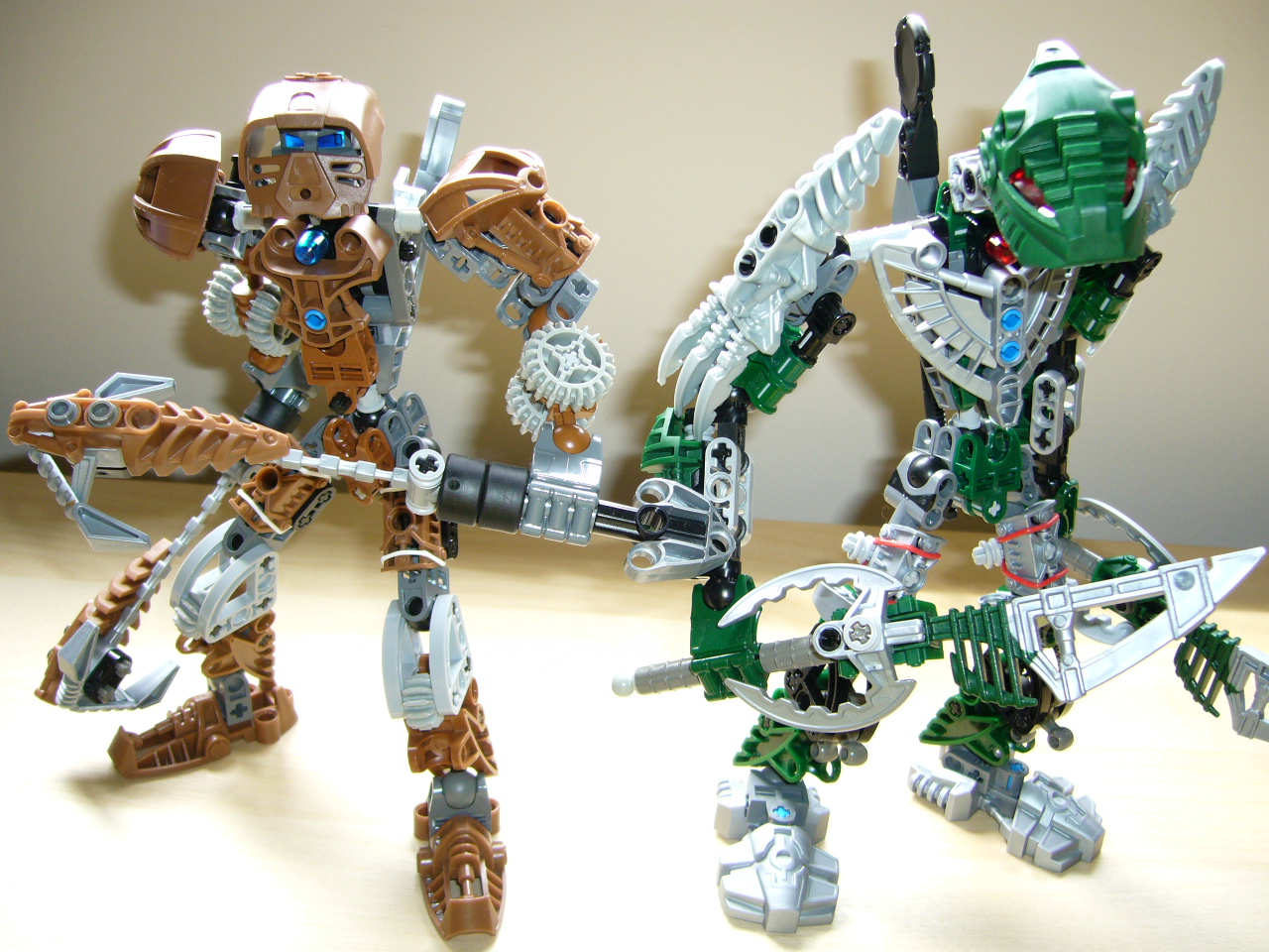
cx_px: 634
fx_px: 1283
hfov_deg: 52.6
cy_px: 476
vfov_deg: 40.7
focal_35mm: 35
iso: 100
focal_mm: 5.8
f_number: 2.8
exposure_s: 1/40
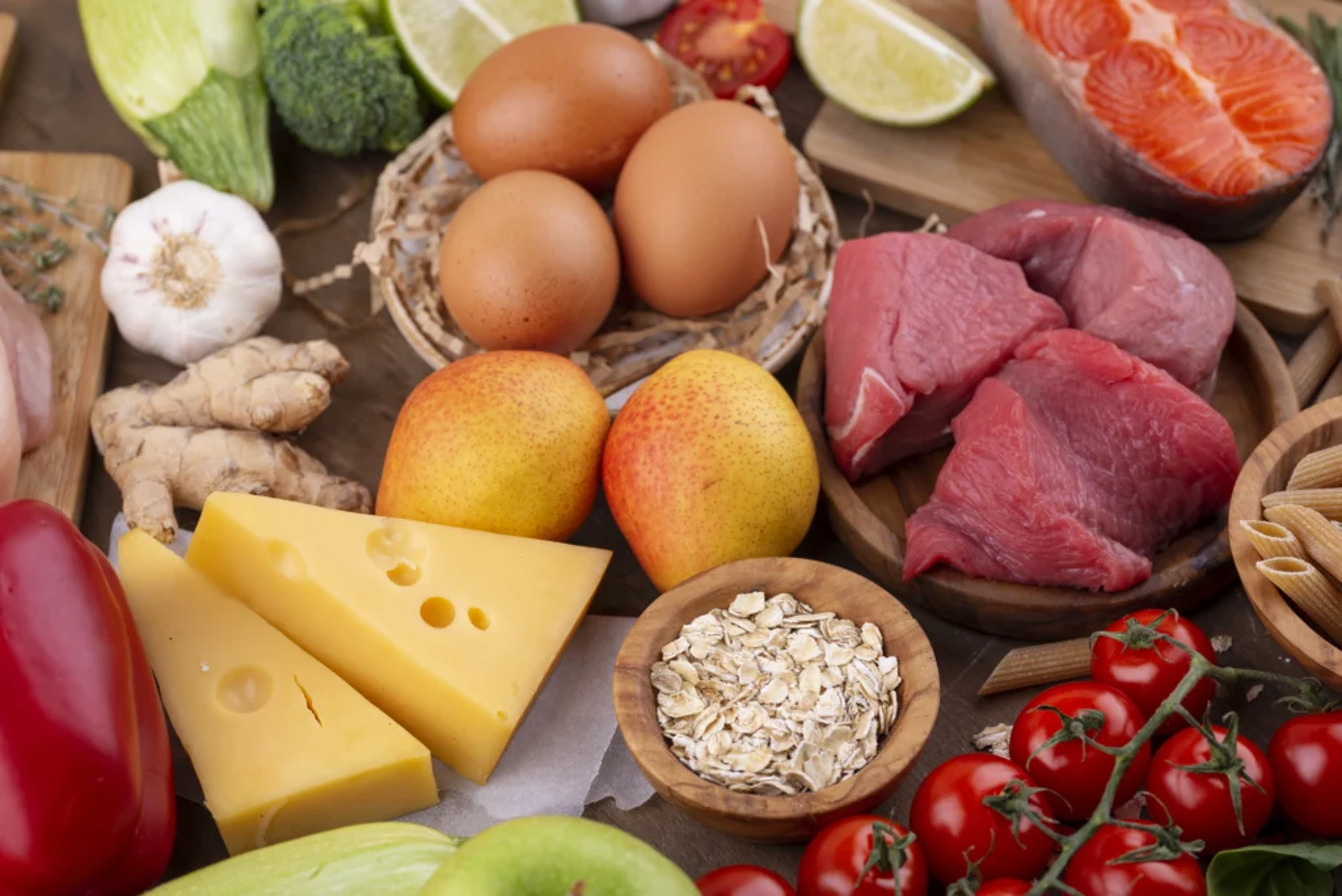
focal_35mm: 105
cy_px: 448
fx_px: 3916
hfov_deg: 19.4
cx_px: 671
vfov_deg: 13.1
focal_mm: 105
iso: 100
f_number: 9
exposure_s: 1/100
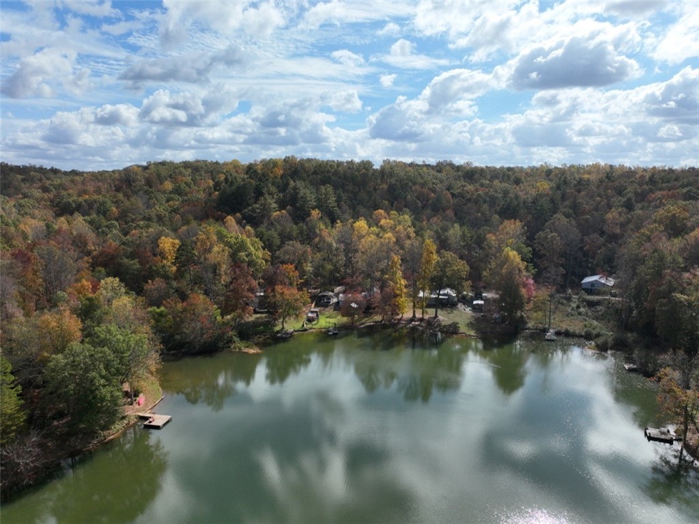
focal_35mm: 24
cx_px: 350
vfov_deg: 56.8
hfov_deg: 71.6
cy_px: 262
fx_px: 484
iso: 240
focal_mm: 12.29
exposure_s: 1/640
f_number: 2.8
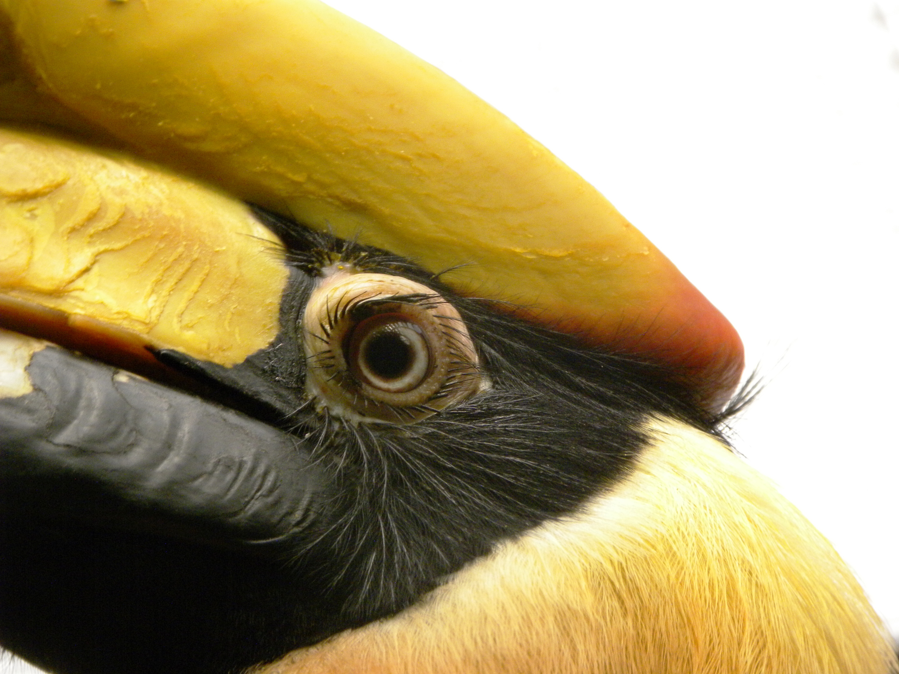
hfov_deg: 4.7
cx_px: 450
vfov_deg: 3.5
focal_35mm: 425
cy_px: 337
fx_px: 11038
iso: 352
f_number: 5
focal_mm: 75.7
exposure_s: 1/131
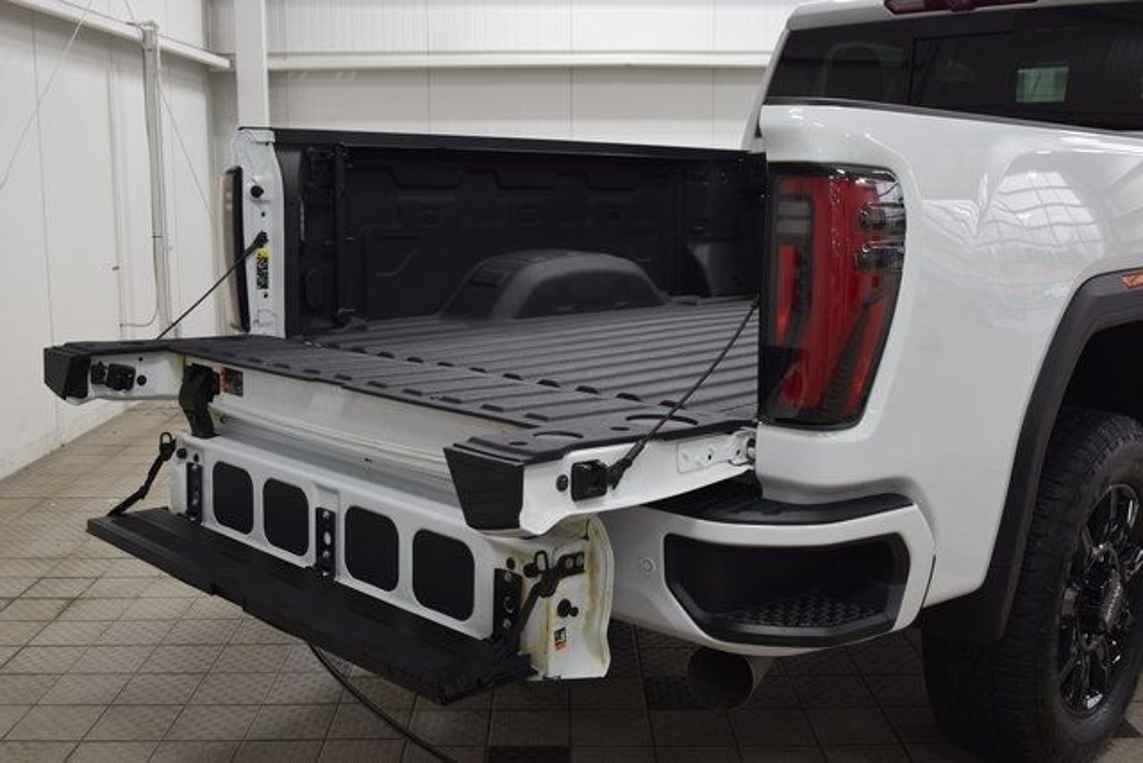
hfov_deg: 53.1
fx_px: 1143
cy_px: 382
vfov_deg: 36.9
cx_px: 572
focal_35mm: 36
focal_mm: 24
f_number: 6.3
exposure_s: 1/15
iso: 400
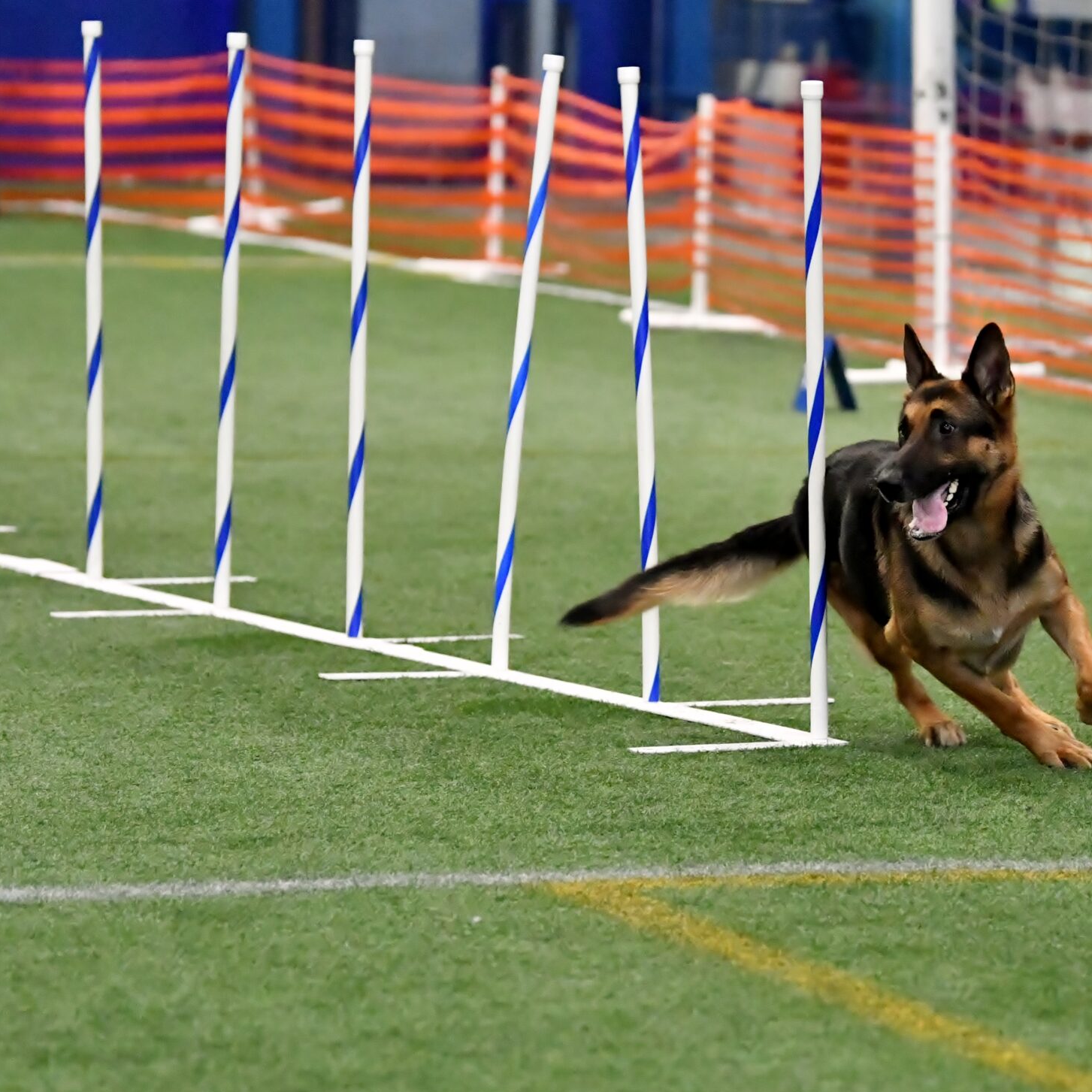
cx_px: 743
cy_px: 497
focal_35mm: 247
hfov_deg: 7.1
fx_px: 8816
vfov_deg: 7.1
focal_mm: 110
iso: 6400
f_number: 2.8
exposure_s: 1/500
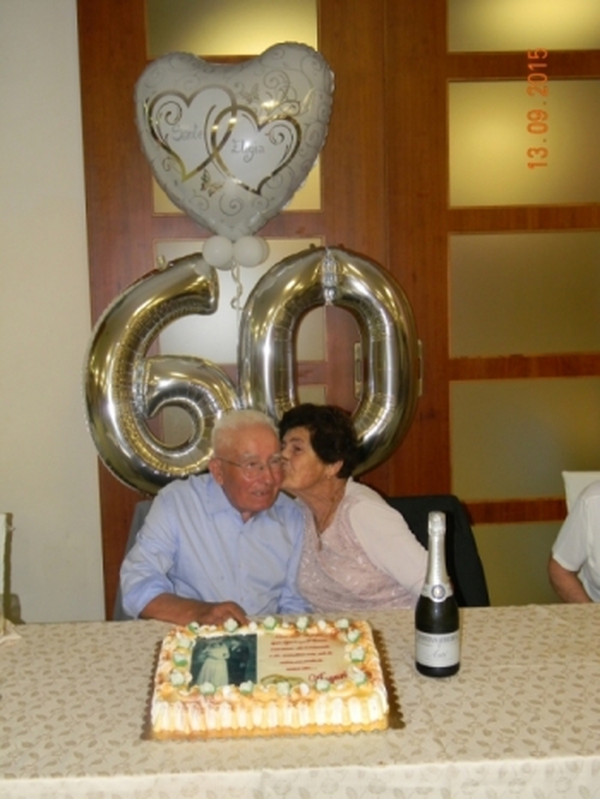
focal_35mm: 41
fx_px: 947
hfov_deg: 35.2
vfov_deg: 45.8
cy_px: 400
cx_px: 300
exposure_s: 1/30
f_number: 3.8
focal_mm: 7.3
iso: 200
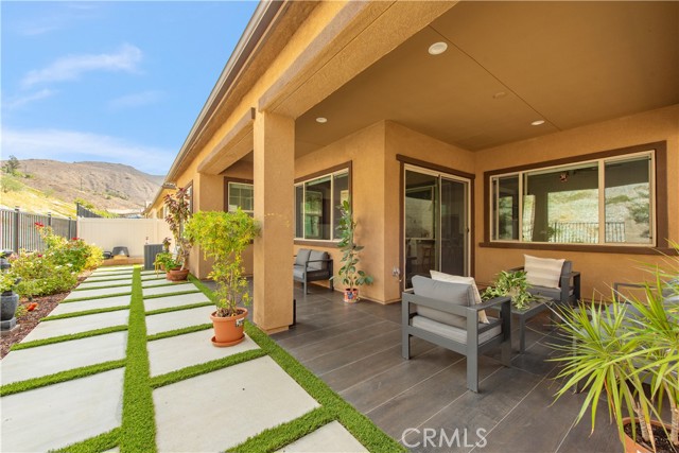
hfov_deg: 104.2
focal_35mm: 14
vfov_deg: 81.2
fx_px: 264
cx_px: 340
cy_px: 226
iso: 400
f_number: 8
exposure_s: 1/250
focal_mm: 14
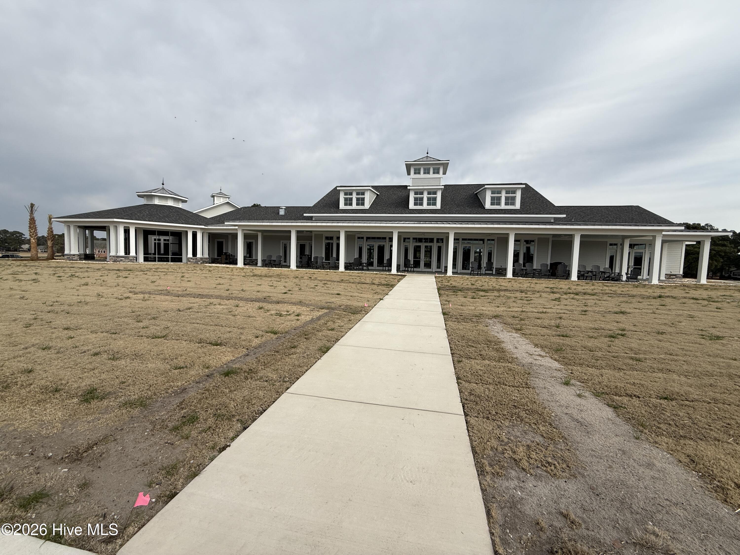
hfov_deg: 102.1
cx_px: 370
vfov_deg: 85.7
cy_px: 278
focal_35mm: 14
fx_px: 299
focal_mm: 2.22
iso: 50
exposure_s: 1/2410
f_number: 2.2
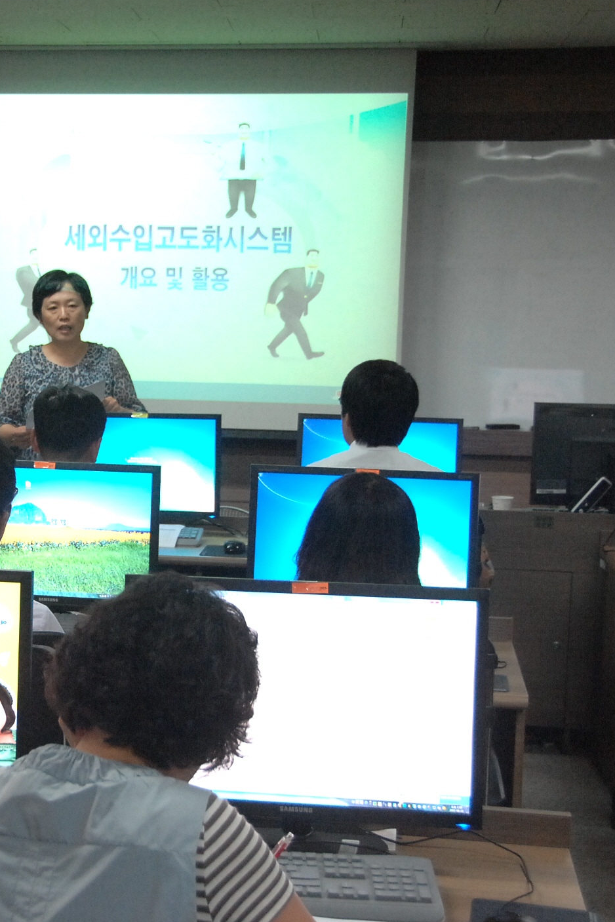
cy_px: 457
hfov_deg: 18.9
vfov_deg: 28.5
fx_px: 1813
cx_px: 48
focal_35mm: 71
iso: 800
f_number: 4
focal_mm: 31
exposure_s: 1/45
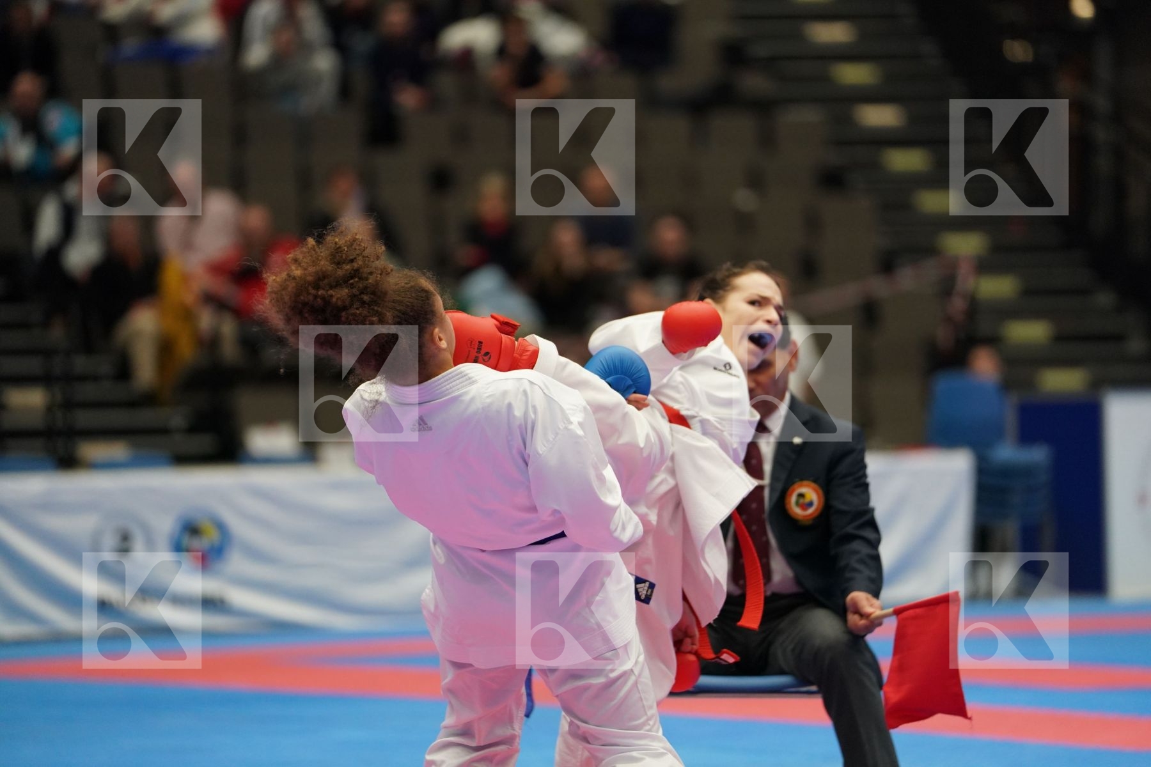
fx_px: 6394
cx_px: 576
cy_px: 384
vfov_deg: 6.9
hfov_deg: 10.3
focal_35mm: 200
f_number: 2.8
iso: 2500
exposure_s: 1/1000
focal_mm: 200
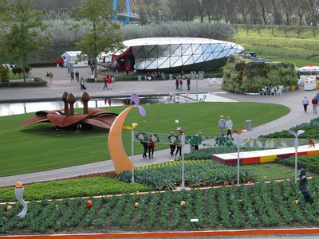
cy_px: 120
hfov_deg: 20.0
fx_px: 903
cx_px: 160
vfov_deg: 15.1
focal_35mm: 98
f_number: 4.6
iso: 100
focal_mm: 25.4
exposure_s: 1/252
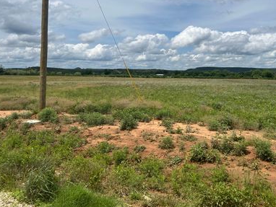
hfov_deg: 53.2
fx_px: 271
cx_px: 177
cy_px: 75
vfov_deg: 41.5
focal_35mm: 34
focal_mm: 5.7
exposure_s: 1/10309
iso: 50
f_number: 1.5
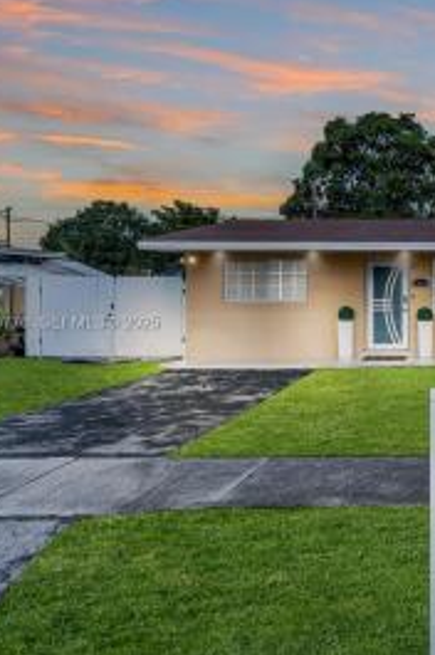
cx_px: 499
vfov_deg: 55.9
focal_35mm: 34
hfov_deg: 33.0
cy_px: 324
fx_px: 618
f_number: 5.6
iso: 100
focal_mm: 20
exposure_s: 1/640
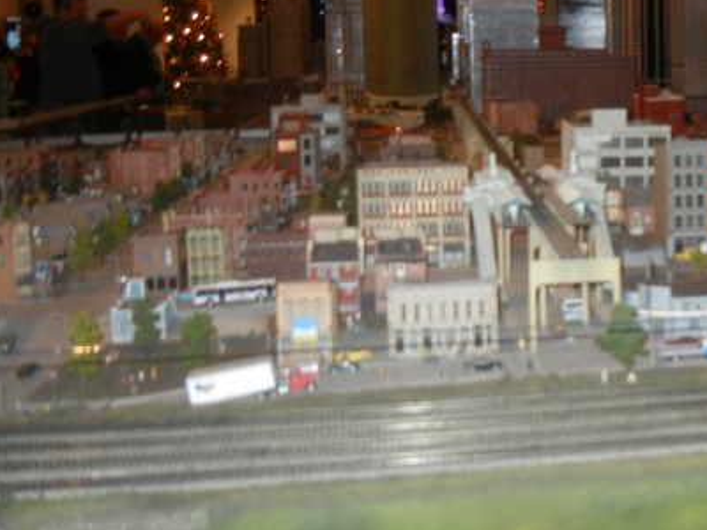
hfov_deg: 30.7
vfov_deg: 24.2
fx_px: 1225
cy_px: 134
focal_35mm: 60
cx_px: 643
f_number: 3.5
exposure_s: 1/30
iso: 268
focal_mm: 5.4
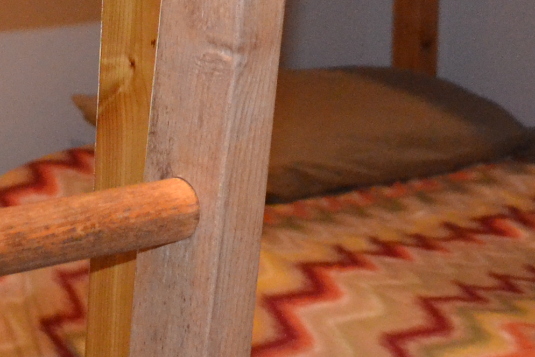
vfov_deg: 8.7
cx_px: 320
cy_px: -257
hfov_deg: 13.4
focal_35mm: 153
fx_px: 2274
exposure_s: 1/60
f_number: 3.8
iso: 2000
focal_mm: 22
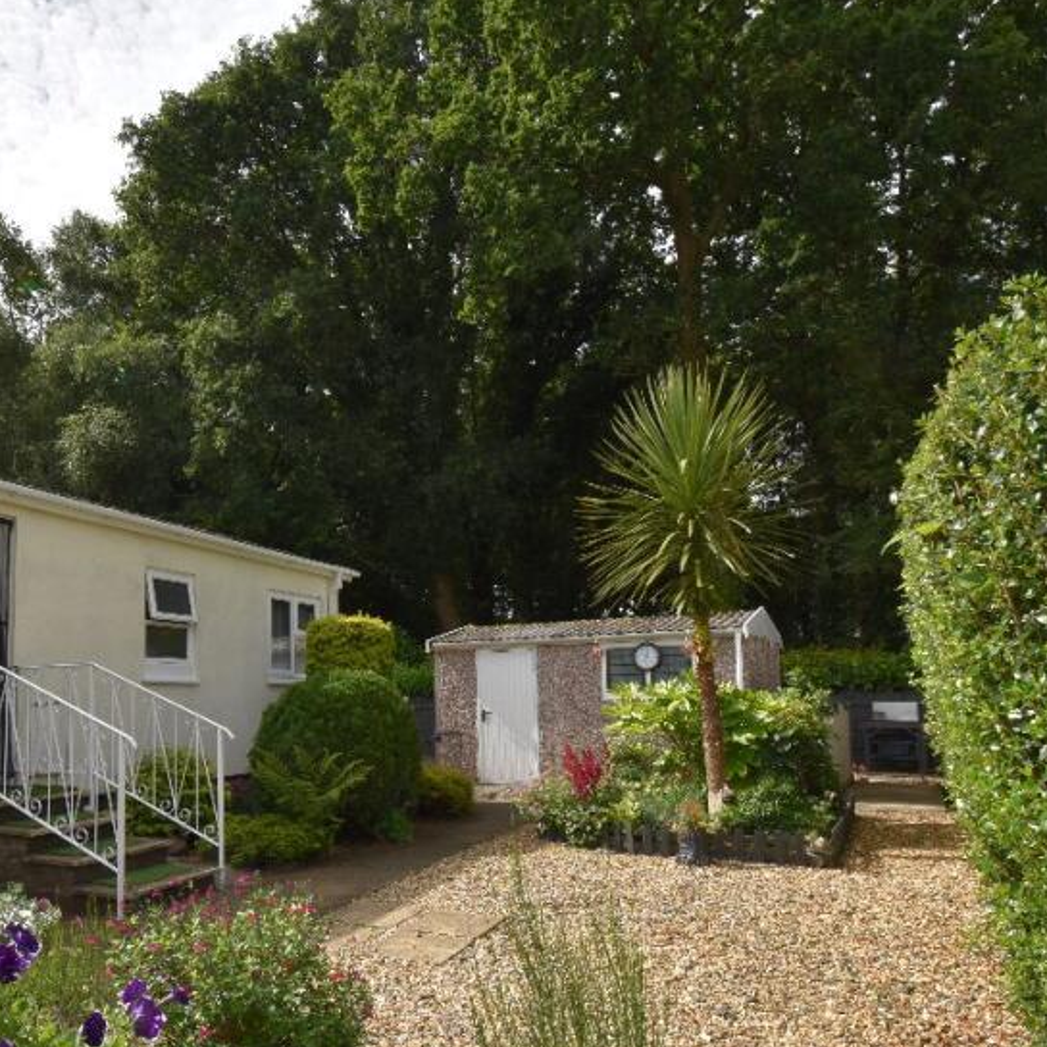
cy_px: 615
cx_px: 385
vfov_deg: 64.6
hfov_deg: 64.0
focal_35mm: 24
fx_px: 821
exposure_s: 1/200
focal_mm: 10
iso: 100
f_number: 11
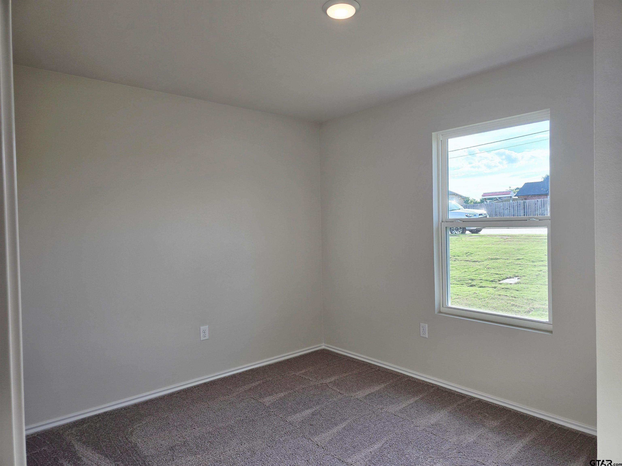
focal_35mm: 23
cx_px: 311
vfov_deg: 58.9
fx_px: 413
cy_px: 233
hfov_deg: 73.9
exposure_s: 1/182
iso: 12
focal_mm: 6.3
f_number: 1.7
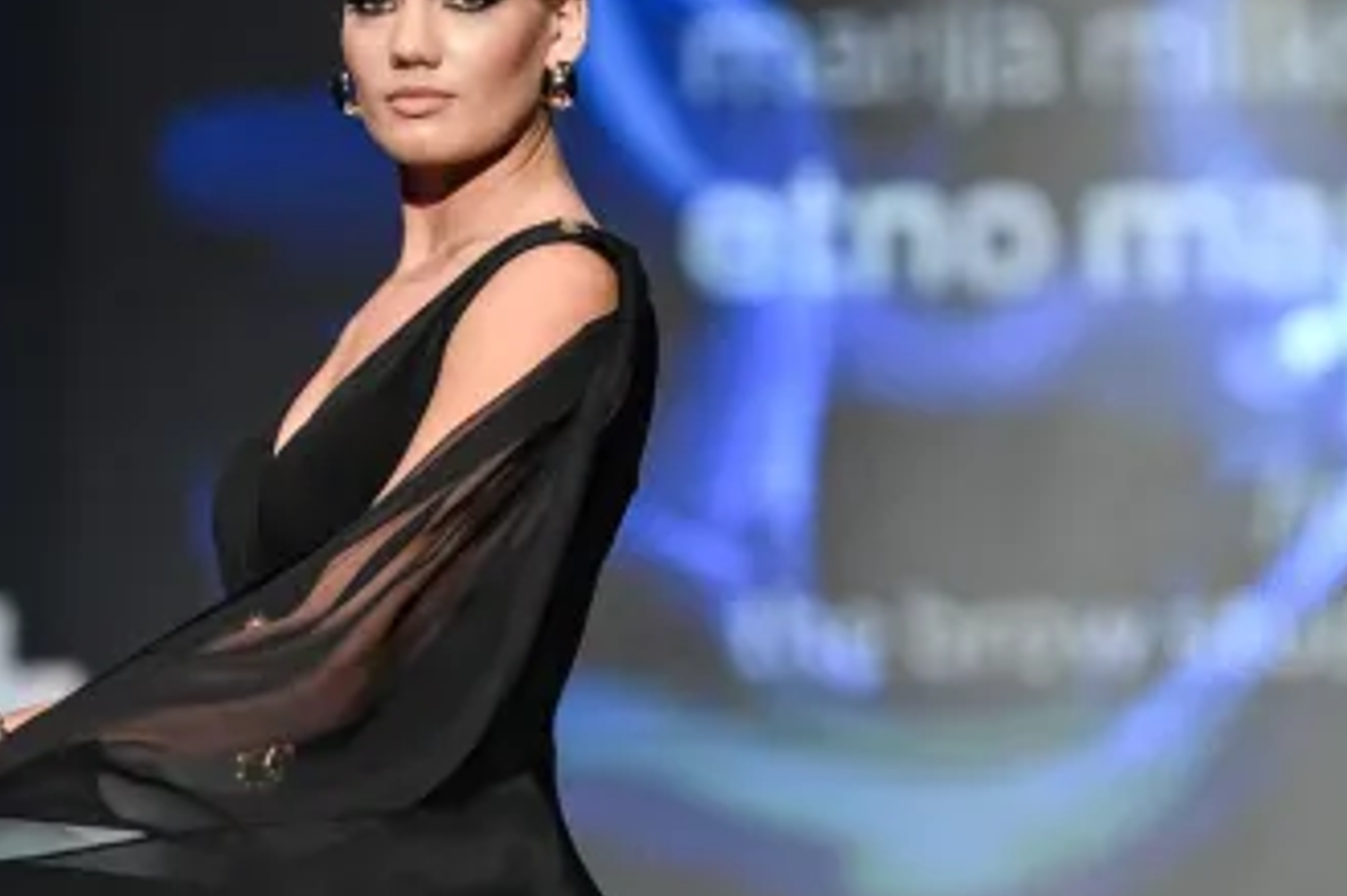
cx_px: 622
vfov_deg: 4.4
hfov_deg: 6.6
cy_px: 804
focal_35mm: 312
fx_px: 11668
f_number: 2.8
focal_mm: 135
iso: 2000
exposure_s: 1/800
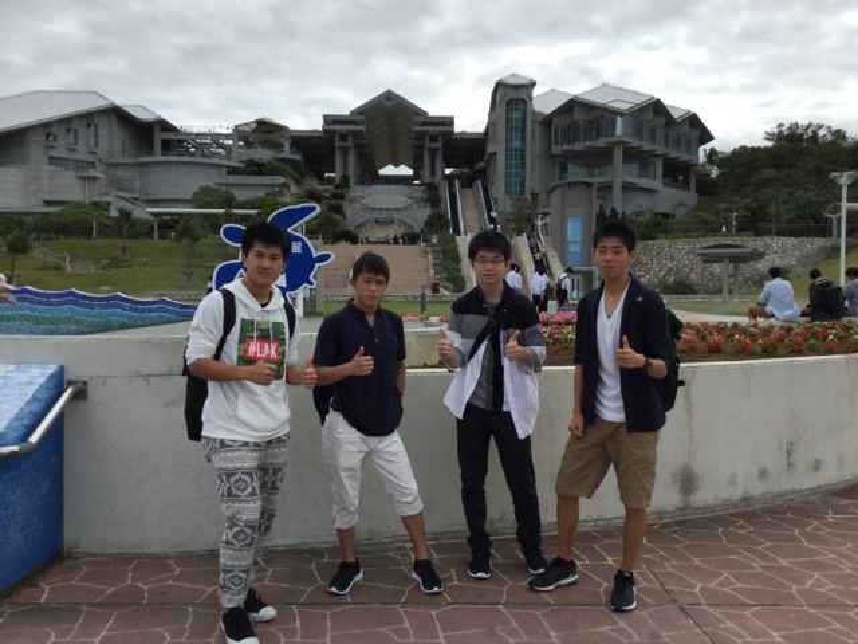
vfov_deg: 45.4
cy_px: 322
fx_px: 768
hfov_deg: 58.4
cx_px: 429
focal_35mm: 31
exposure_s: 1/1131
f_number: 2.4
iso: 25
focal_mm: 3.3
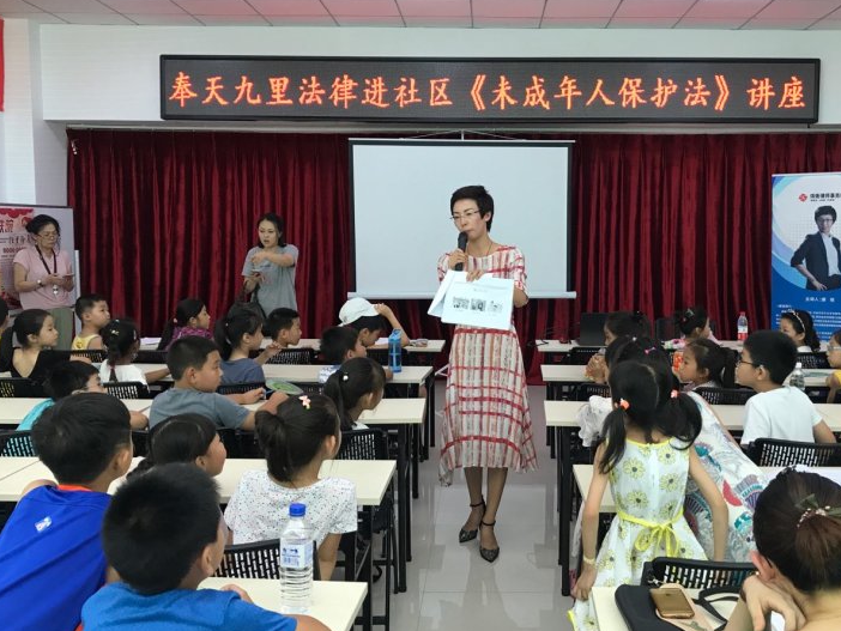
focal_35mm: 34
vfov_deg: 41.8
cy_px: 301
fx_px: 826
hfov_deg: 53.6
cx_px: 497
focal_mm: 3.99
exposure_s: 1/29
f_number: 1.8
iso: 32
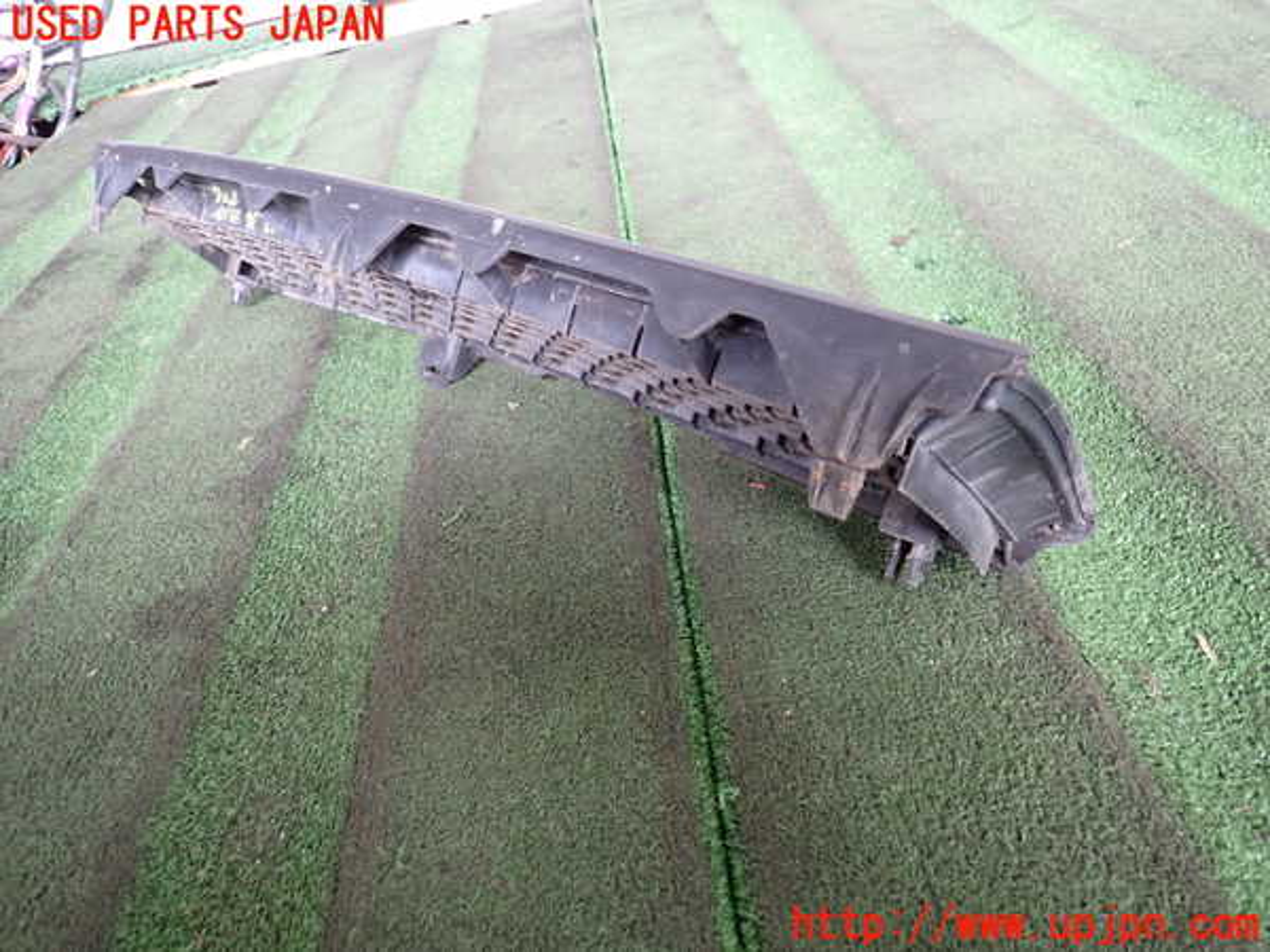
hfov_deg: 69.4
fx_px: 917
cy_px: 476
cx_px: 635
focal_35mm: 25
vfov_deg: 54.9
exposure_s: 1/30
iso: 320
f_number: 2
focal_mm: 4.5
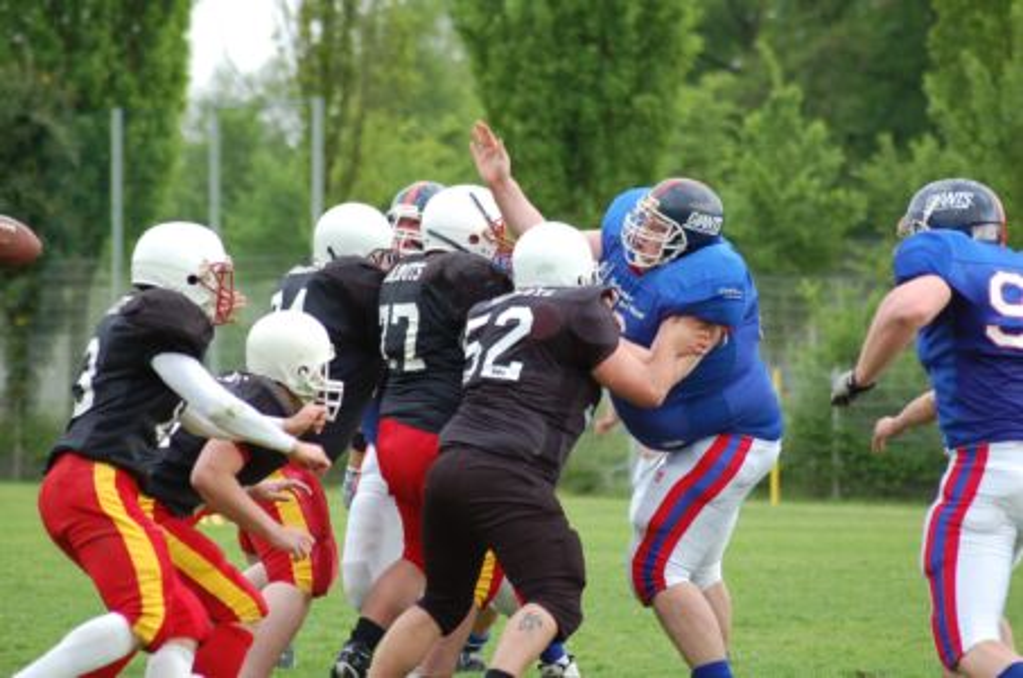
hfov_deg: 9.2
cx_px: 512
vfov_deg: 6.1
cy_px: 339
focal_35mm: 225
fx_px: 6380
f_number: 4.5
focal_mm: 150
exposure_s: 1/500
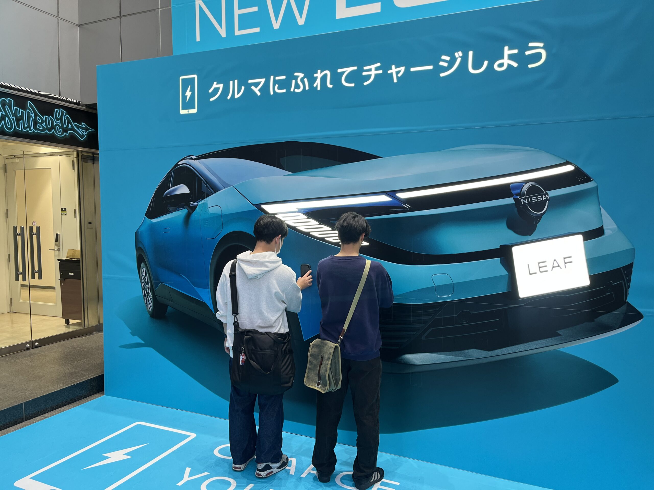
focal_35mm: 26
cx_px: 327
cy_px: 245
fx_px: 491
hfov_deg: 67.3
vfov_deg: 53.1
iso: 80
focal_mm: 5.1
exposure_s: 1/100
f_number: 1.6
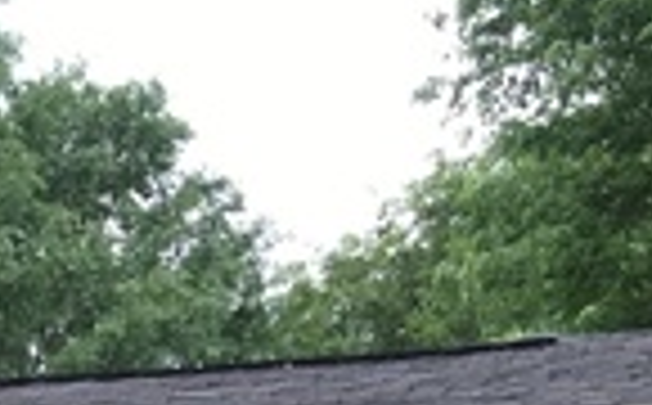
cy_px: 1197
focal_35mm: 170
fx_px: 3015
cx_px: -818
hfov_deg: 10.8
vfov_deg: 6.9
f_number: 2.2
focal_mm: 4.15
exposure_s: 1/255
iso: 25
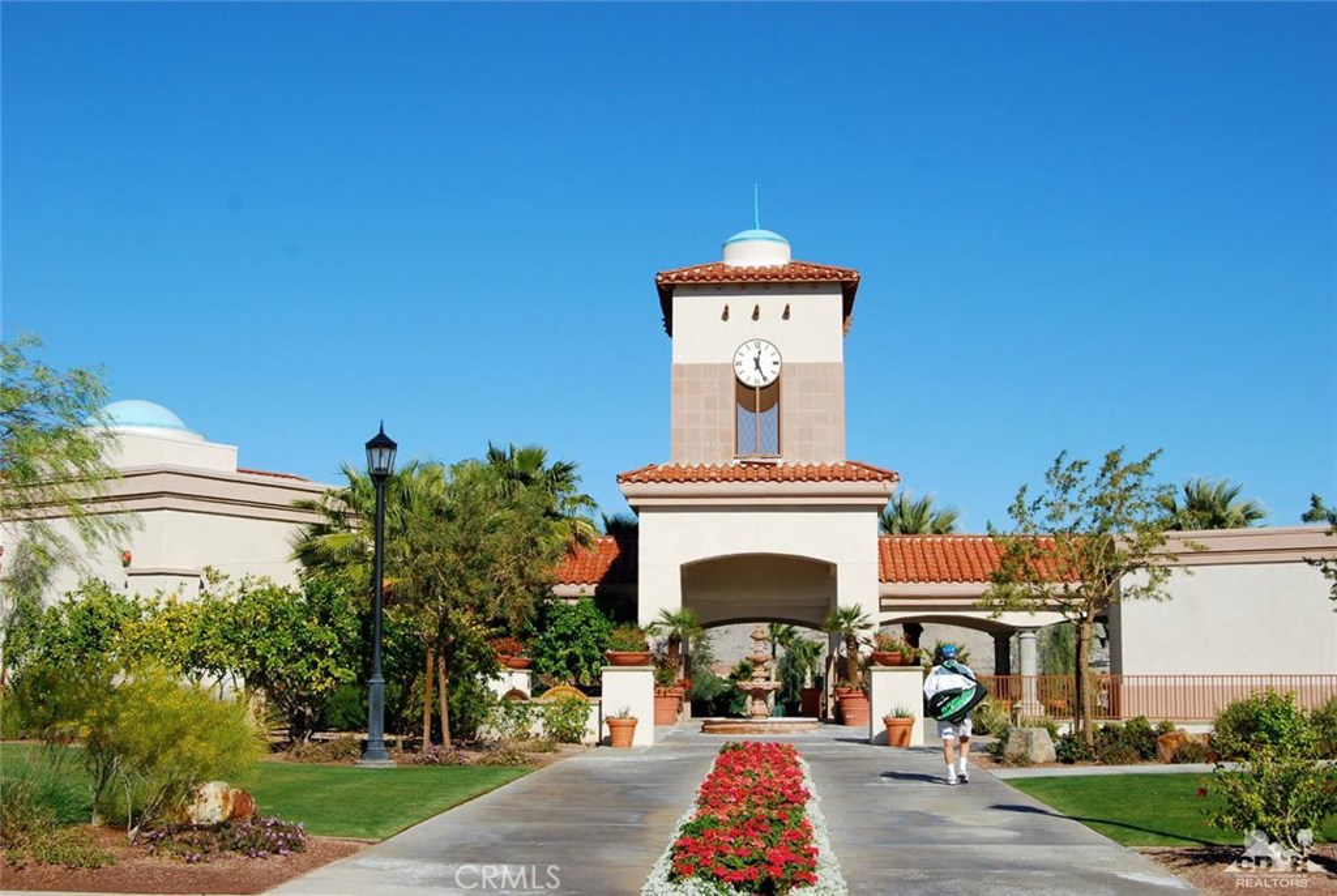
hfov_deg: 42.3
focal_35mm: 46
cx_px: 668
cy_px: 448
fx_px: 1729
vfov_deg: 29.0
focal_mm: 31
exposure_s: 1/400
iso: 200
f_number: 10
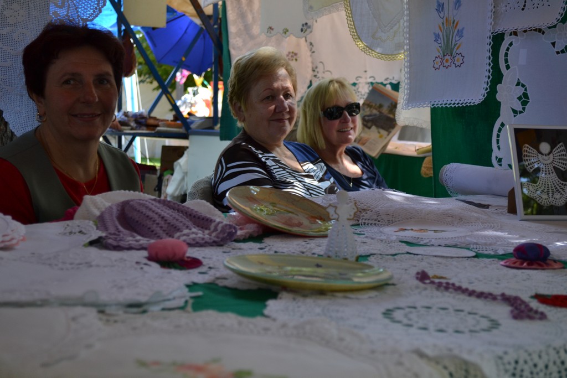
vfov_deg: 22.6
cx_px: 284
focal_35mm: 60
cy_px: 189
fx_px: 945
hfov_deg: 33.4
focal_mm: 40
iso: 280
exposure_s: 1/125
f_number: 5.6
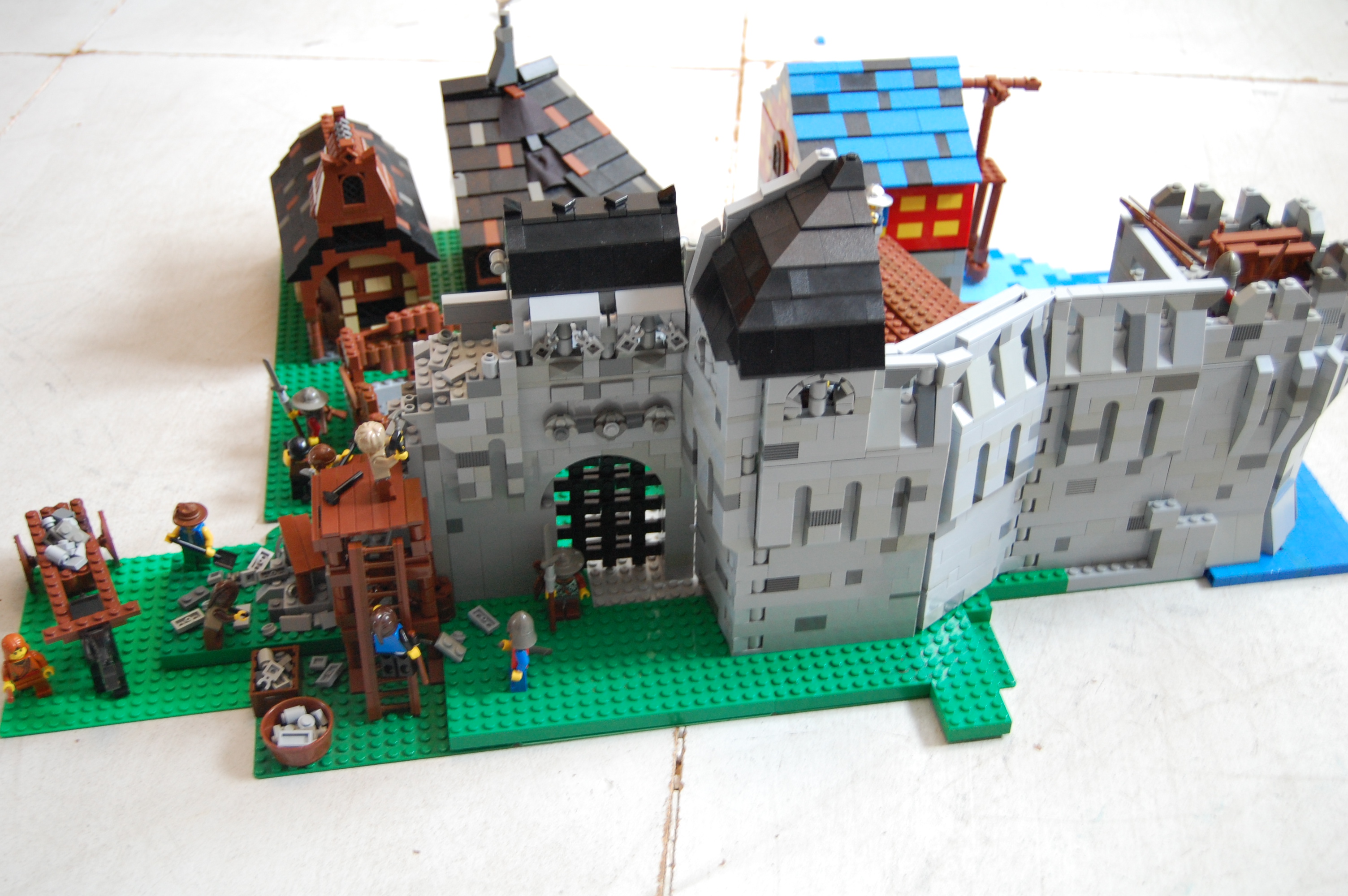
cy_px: 448
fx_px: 1683
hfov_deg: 43.6
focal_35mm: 45
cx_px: 674
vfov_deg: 29.8
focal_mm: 30
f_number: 4.2
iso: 800
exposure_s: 1/13
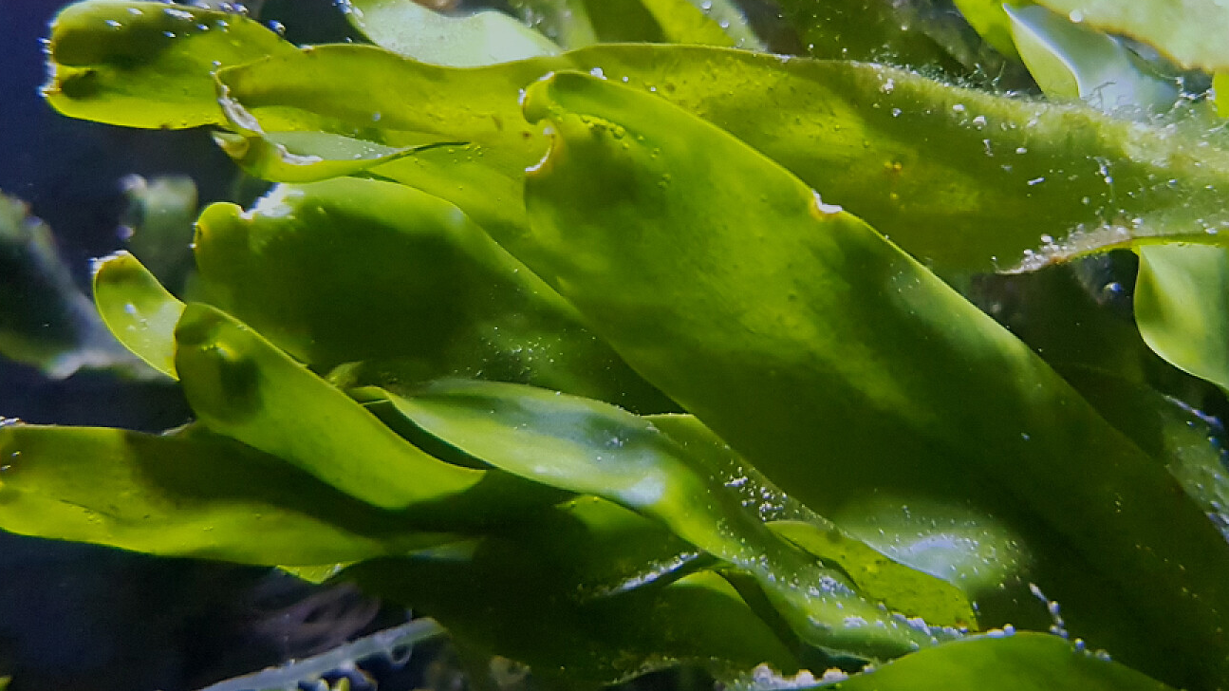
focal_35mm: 42
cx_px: 745
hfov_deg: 48.0
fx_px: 1369
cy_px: 236
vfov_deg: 28.2
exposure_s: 1/250
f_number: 1.7
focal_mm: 4.3
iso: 800
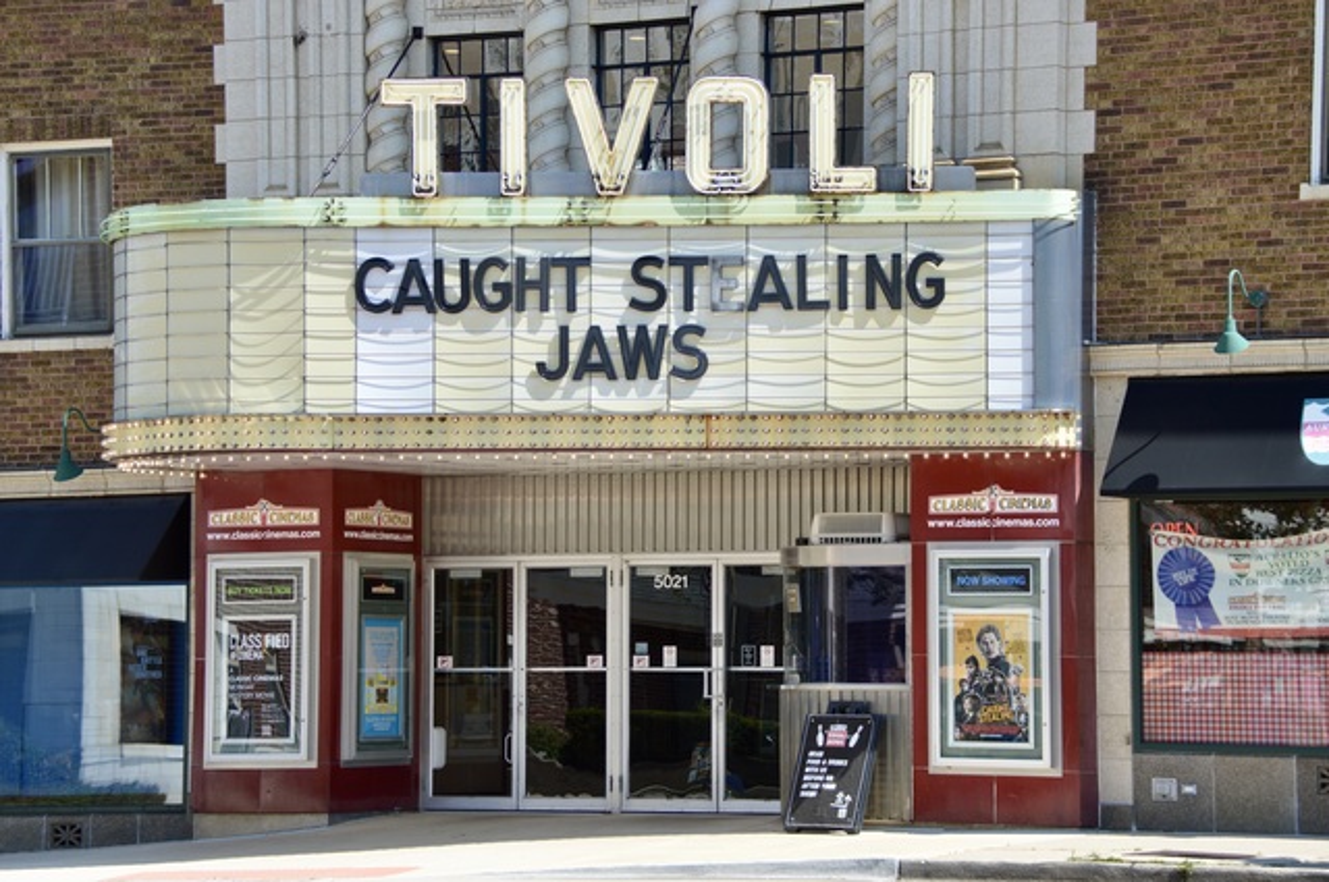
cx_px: 664
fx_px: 4535
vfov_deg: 11.1
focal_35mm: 123
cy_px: 441
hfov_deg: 16.7
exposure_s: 1/200
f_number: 7.1
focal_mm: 82
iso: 100
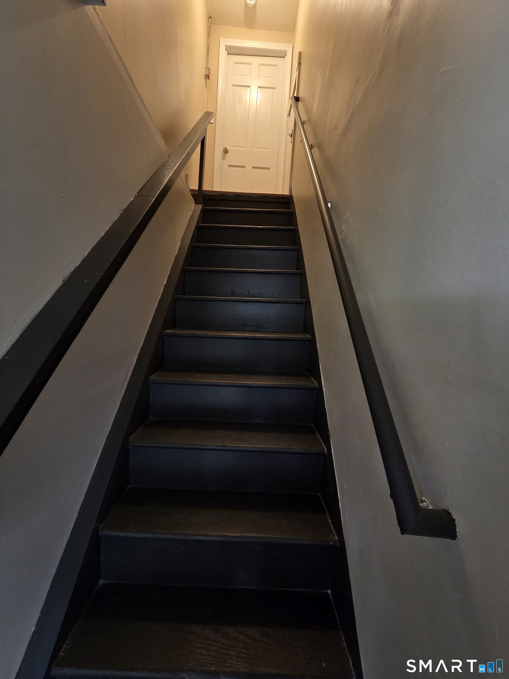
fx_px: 255
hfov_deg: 89.9
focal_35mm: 13
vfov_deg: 106.2
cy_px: 340
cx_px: 254
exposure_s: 1/60
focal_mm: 2.2
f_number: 2.2
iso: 200
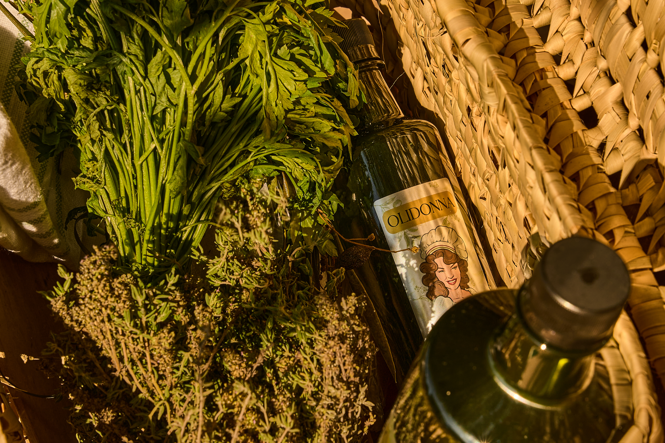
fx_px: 1794
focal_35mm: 97
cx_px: 330
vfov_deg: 14.1
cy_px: 237
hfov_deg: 21.0
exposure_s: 1/125
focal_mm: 64.1
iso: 100
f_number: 11
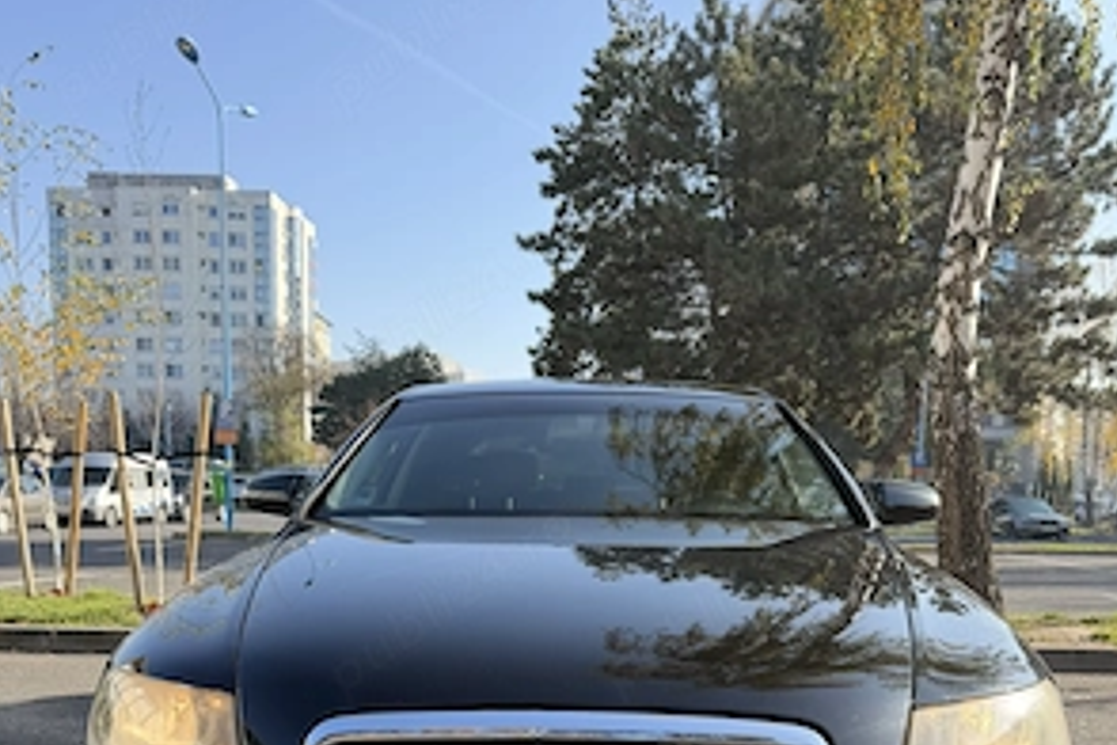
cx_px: 566
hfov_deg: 55.8
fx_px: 1055
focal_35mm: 34
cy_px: 658
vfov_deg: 36.7
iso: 100
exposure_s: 1/1585
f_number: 1.78
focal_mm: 6.76
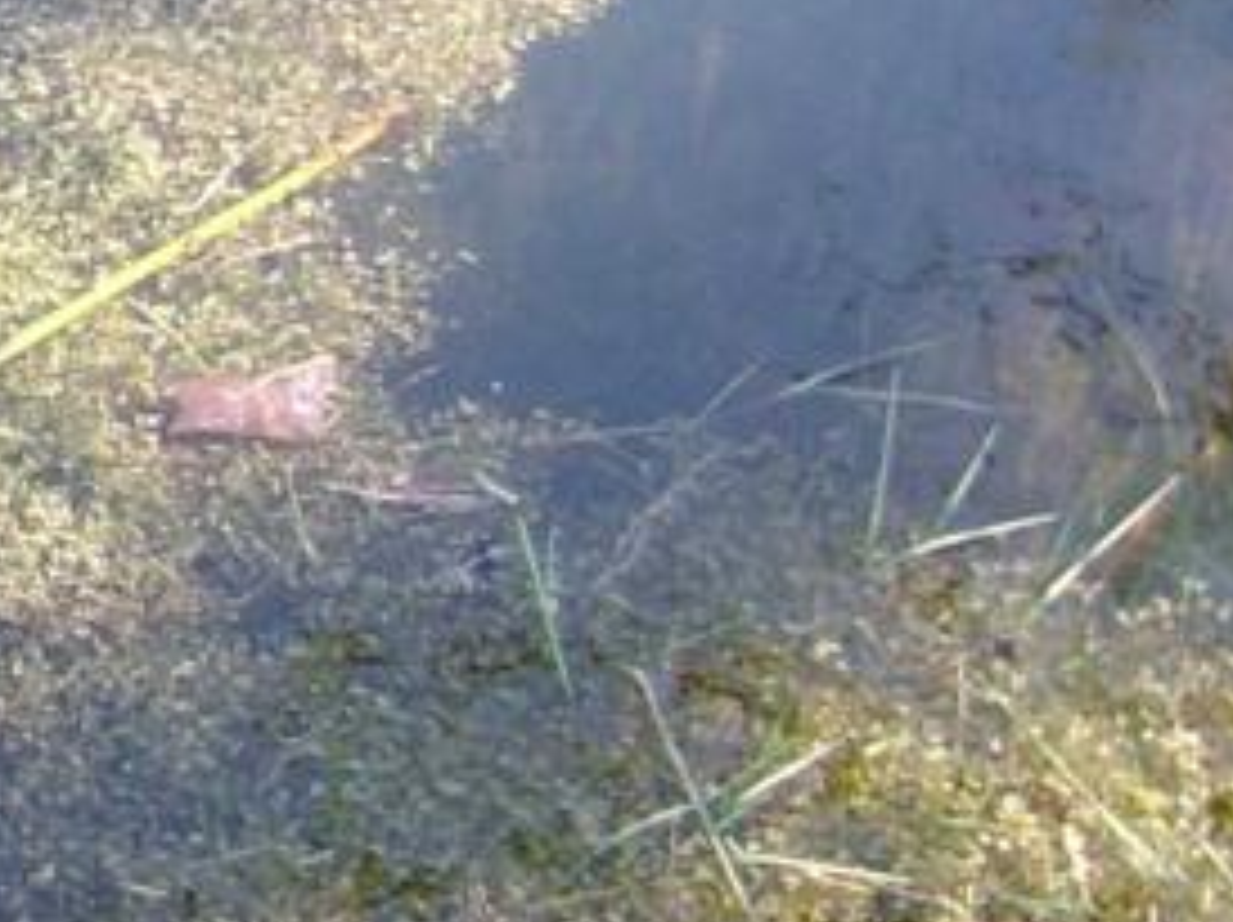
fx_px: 4662
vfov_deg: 11.3
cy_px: 238
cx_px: -1058
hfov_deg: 13.4
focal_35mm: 131
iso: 100
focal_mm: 5.95
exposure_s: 1/104
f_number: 2.8
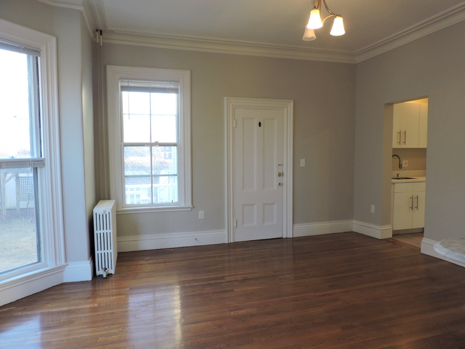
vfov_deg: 56.8
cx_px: 232
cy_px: 174
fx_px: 322
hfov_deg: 71.6
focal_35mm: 24
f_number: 3.3
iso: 180
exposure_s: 1/30
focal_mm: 4.3
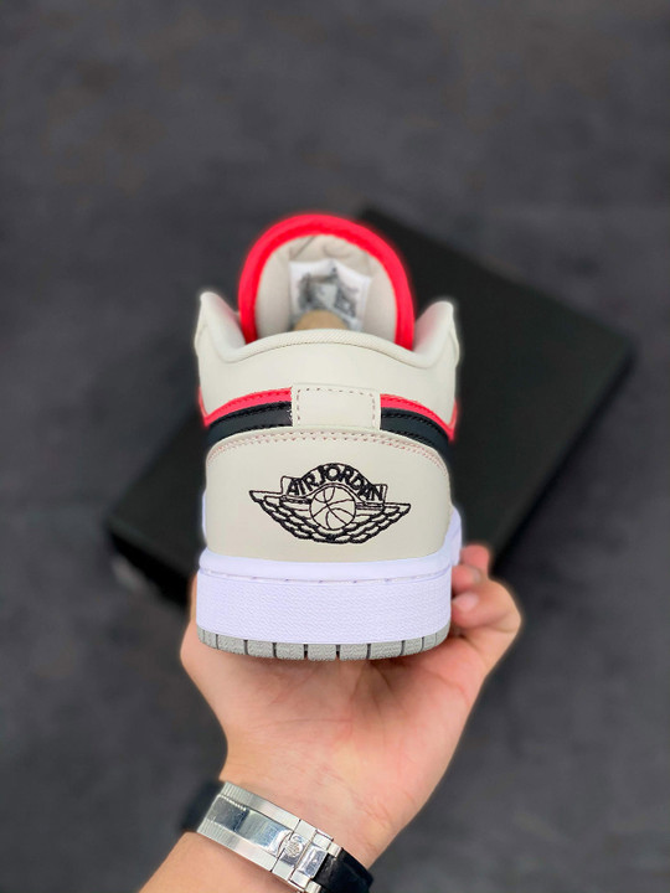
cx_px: 335
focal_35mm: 52
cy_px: 446
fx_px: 1342
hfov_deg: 28.0
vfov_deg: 36.8
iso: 20
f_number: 2
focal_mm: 6
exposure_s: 1/246
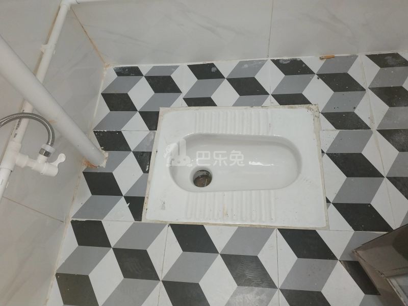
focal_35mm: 24
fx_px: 283
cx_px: 204
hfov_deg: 71.6
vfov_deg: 56.8
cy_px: 153
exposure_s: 1/50
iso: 250
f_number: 1.9
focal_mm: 3.94
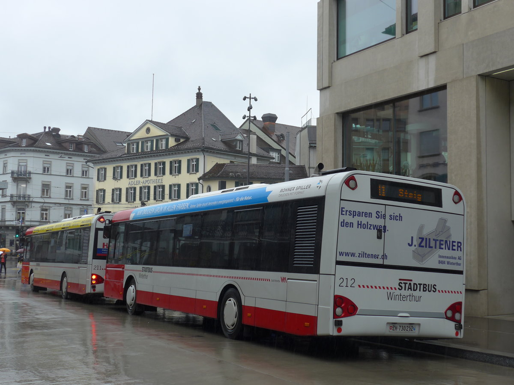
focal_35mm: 49
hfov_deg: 38.9
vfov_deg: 29.7
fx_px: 728
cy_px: 192
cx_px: 257
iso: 80
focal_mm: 10.1
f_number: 3.2
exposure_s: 1/160
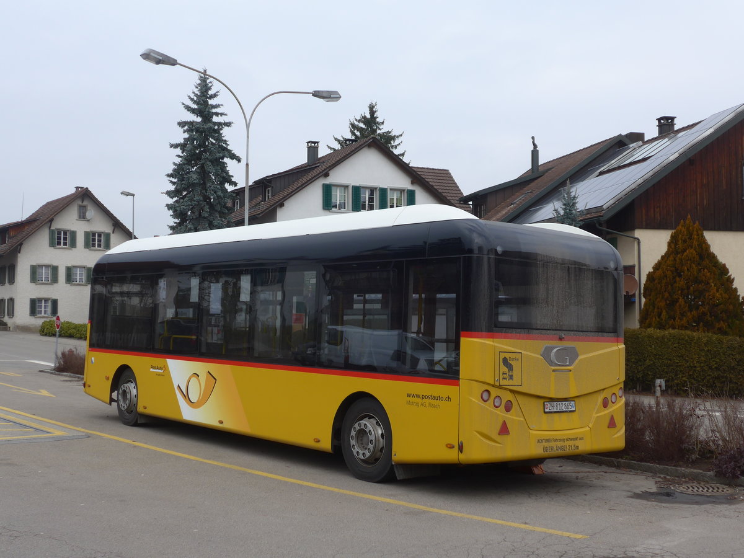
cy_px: 279
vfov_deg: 32.9
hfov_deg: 42.9
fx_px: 946
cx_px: 372
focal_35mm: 44
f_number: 2.8
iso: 80
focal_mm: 9
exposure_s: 1/640
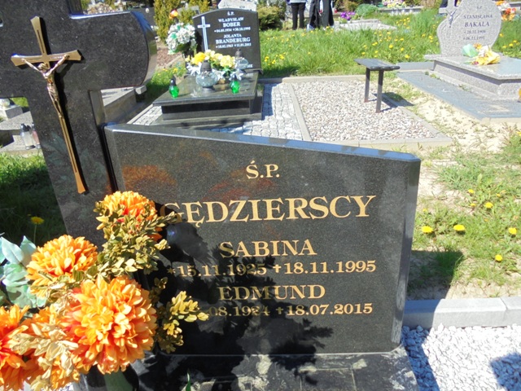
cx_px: 260
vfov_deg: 53.1
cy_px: 196
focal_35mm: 26
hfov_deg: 67.3
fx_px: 391
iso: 100
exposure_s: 1/500
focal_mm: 4.6
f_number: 3.5
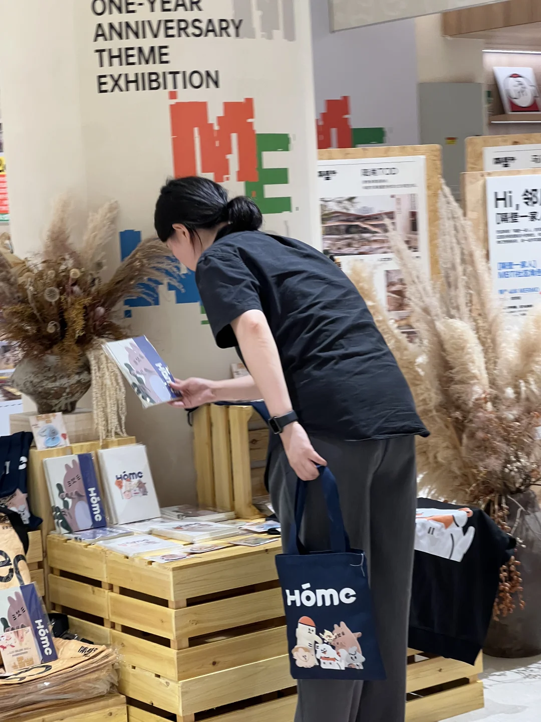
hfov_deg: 19.1
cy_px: 361
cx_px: 270
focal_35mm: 77
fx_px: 1605
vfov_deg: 25.3
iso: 200
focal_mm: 9
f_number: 2.8
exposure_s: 1/66
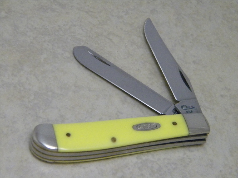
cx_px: 119
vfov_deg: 14.1
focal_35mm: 105
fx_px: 722
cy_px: 89
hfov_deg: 18.7
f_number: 4.7
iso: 800
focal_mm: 19
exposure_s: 1/55.3
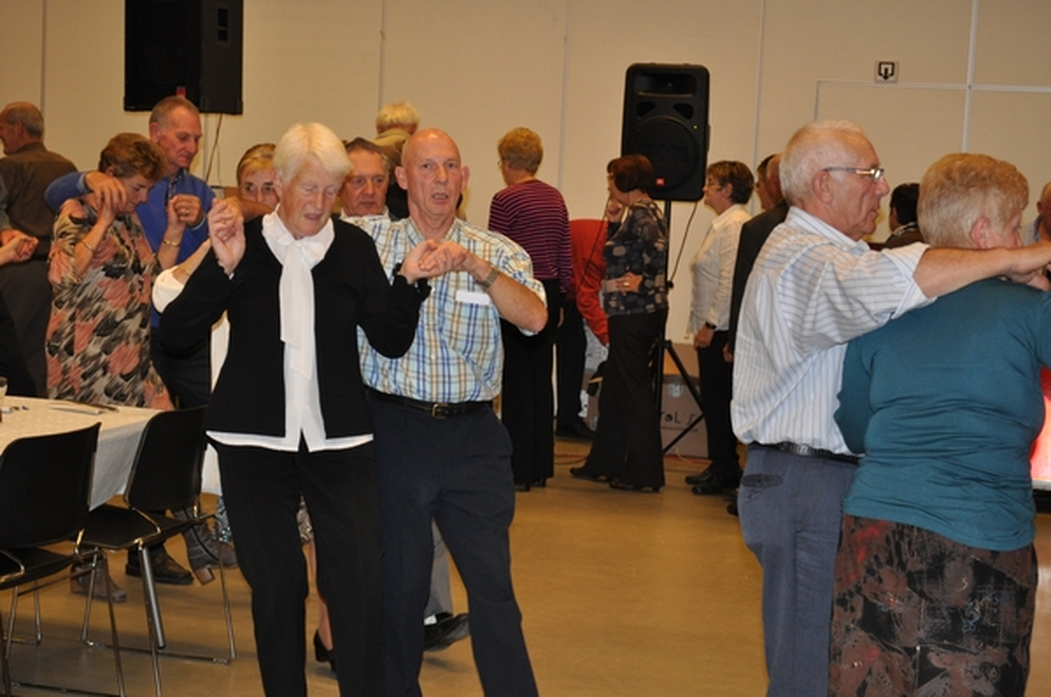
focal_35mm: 66
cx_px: 526
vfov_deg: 20.5
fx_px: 1924
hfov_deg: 30.6
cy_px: 348
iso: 800
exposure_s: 1/60
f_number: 5.3
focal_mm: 44
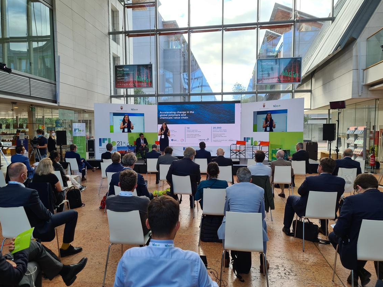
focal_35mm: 27
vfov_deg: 51.3
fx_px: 299
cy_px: 147
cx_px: 192
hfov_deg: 65.3
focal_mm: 5.4
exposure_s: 1/249
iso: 50
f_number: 1.8
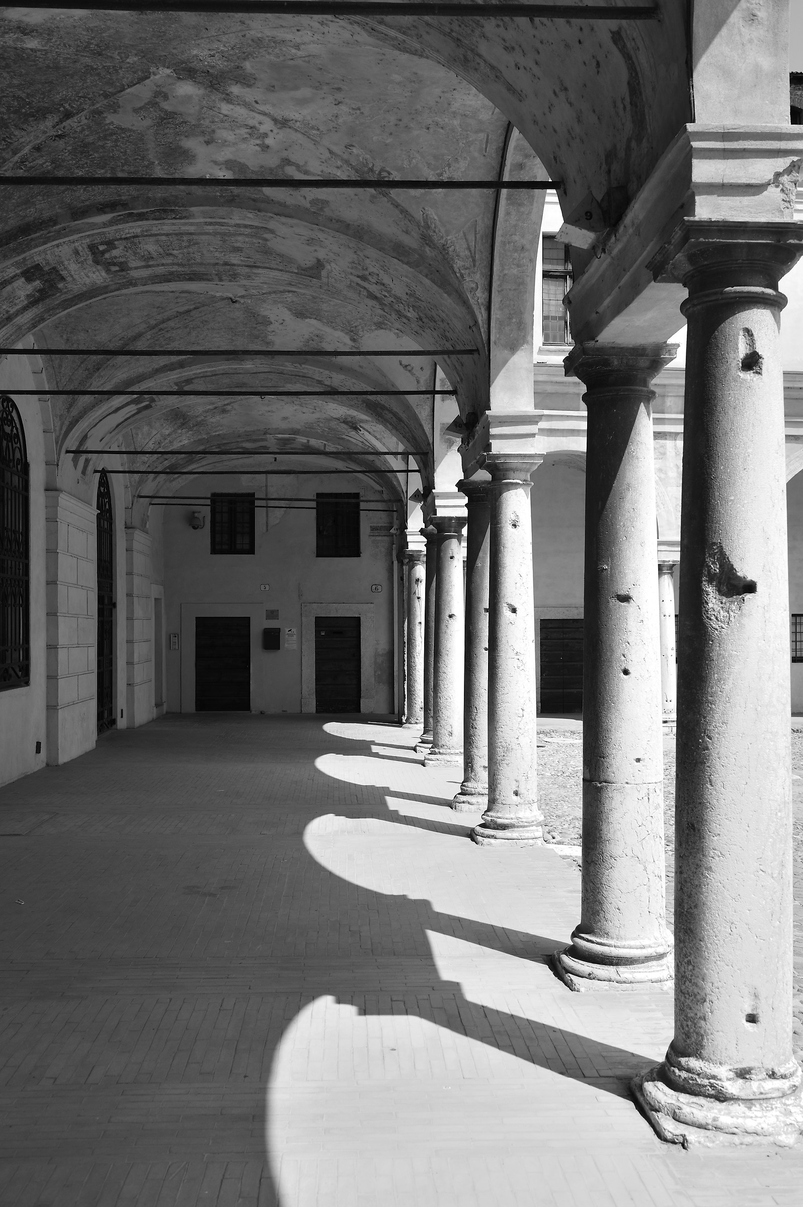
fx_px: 1173
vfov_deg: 54.5
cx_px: 402
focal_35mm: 35
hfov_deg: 37.8
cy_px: 604
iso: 200
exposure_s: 1/640
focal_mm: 35
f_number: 6.3
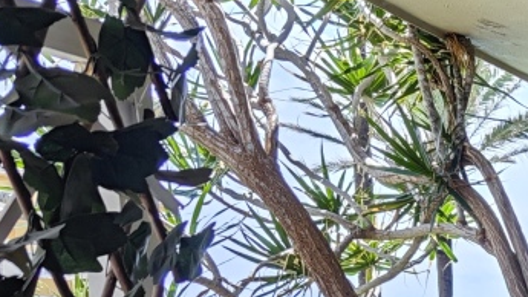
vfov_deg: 10.3
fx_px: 1526
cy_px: 583
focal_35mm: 109
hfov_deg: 16.6
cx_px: 931
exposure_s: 1/179
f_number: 1.8
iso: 50
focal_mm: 5.43
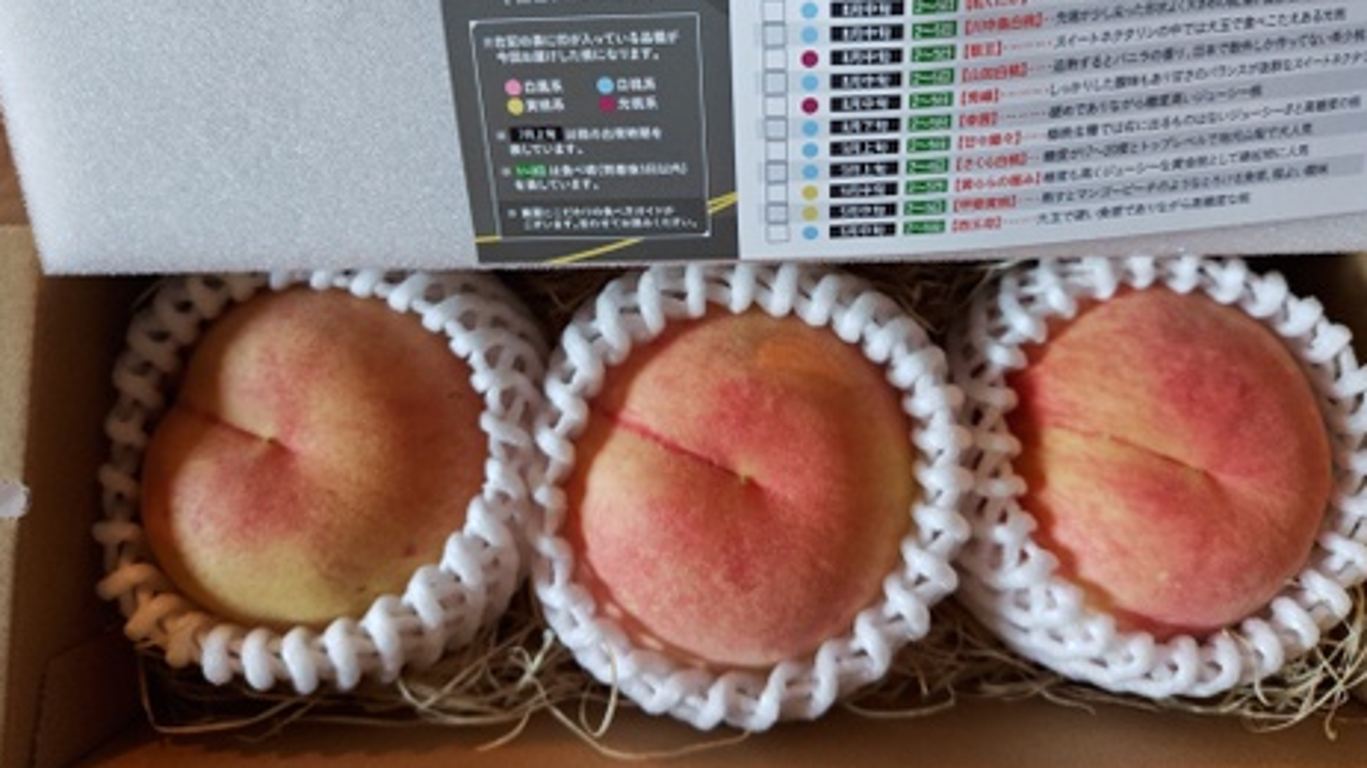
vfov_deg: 43.6
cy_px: 245
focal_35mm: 26
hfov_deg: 71.9
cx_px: 694
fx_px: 942
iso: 438
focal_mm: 5.56
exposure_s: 1/60
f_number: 1.9
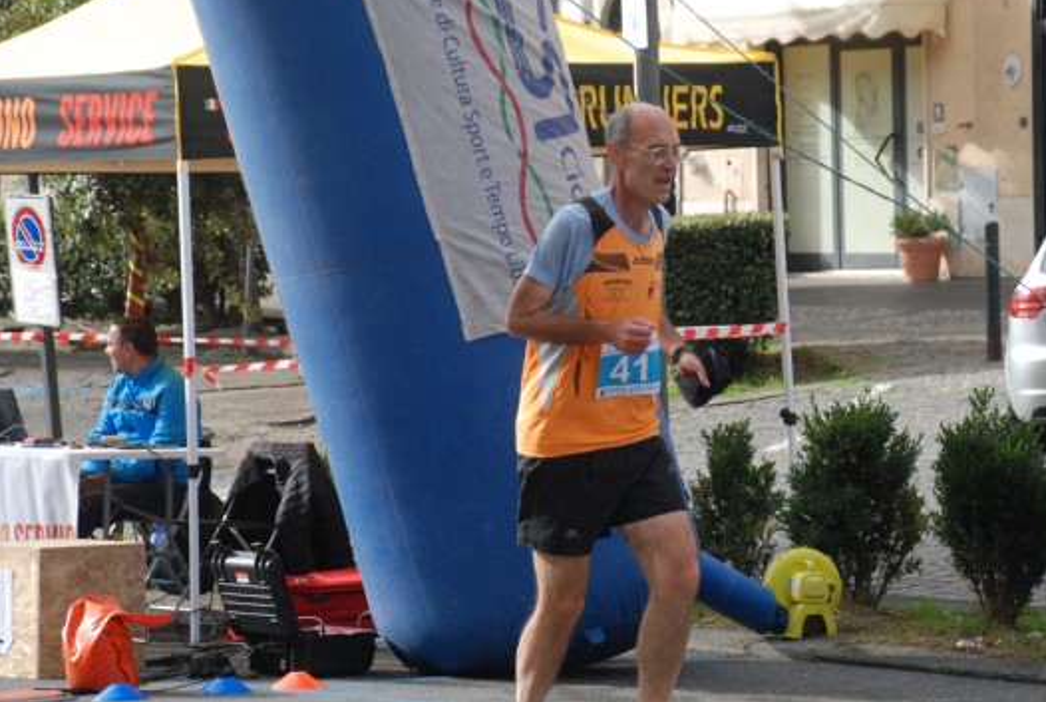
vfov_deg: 9.5
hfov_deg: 14.1
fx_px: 4238
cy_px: 343
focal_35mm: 146
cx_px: 577
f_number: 5.6
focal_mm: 85
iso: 1000
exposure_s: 1/1000
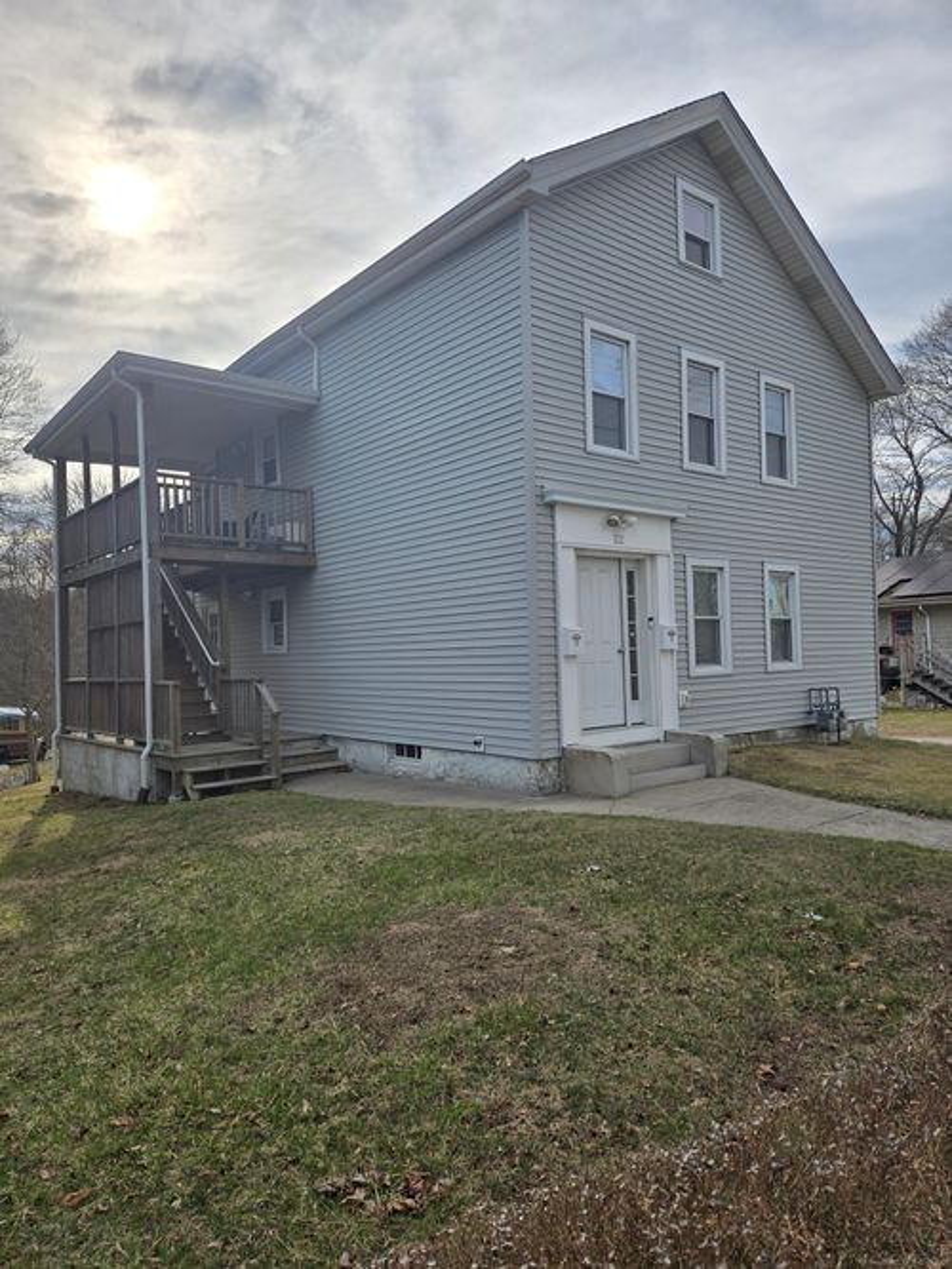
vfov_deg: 73.9
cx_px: 476
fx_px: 844
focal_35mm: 23
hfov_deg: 58.9
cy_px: 634
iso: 25
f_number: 1.8
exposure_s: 1/3935
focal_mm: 5.4
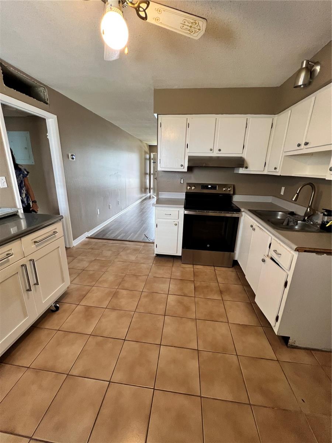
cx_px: 166
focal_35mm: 13
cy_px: 222
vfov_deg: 106.2
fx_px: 166
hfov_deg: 89.9
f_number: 1.8
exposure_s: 1/60
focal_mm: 1.57
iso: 200
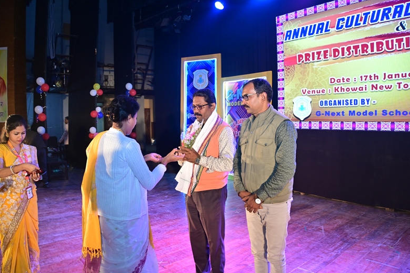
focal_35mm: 47
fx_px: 532
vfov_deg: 28.7
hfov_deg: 42.1
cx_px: 206
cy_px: 138
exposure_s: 1/125
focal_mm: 30.5
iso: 640
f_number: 5
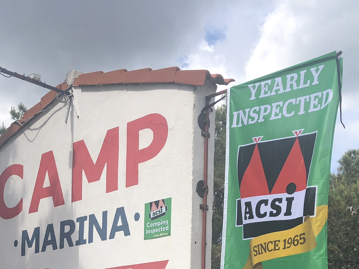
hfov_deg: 28.6
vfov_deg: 20.6
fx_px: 695
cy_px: 317
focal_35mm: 67
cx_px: 97
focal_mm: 3.99
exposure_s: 1/1736
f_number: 1.8
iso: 20
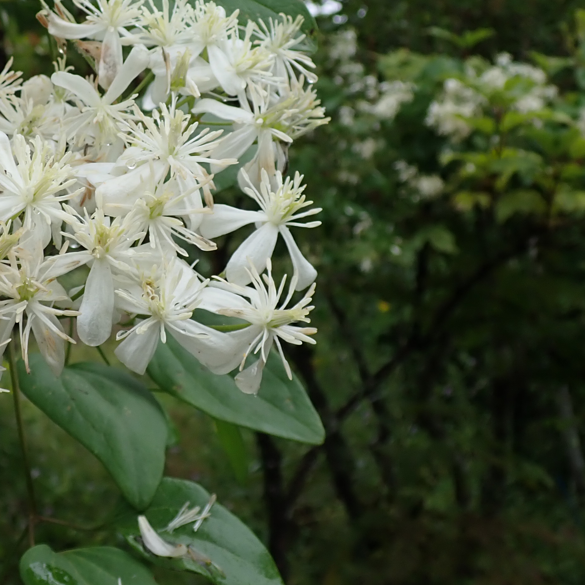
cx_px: 72
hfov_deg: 29.0
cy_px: 158
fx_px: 1090
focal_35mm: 57
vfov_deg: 29.6
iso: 100
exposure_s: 1/200
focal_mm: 5.5
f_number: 3.2
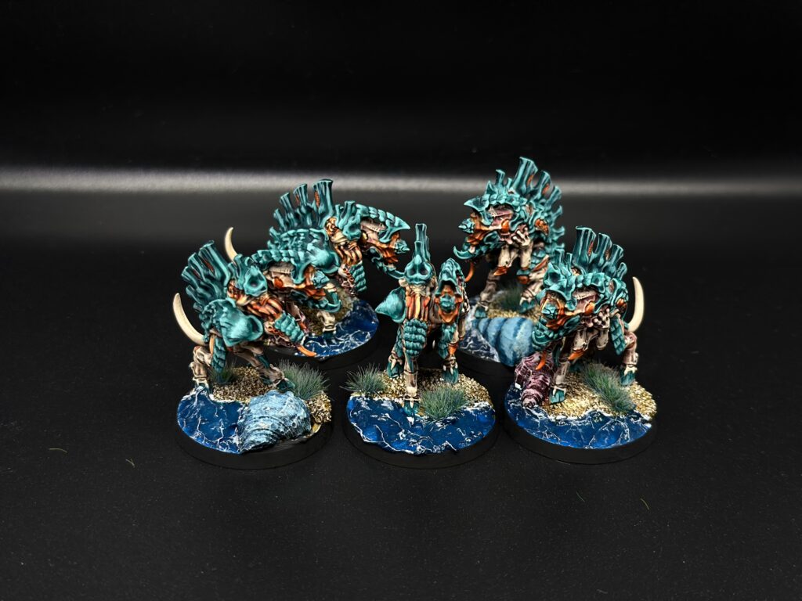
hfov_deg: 39.7
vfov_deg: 30.3
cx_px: 401
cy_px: 300
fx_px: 1112
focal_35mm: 48
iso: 80
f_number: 1.78
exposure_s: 1/251
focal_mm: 6.86
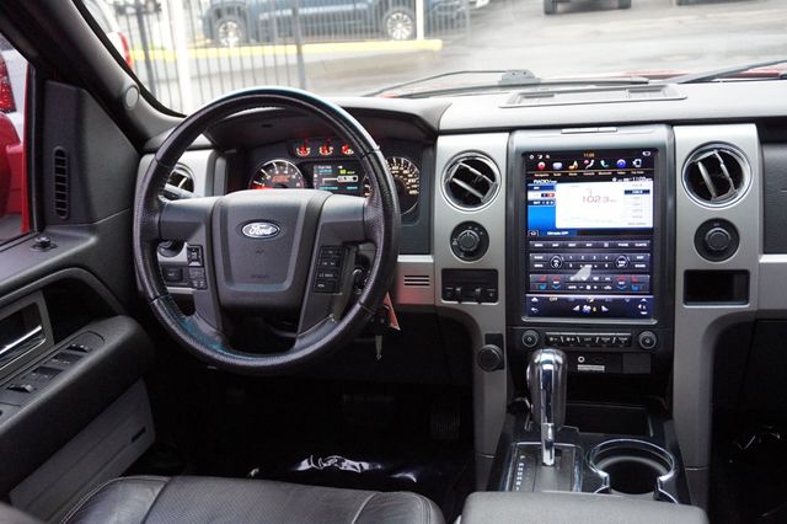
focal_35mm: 36
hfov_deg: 53.2
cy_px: 262
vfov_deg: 36.8
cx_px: 394
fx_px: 787
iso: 1250
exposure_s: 1/160
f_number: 4.5
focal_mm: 24
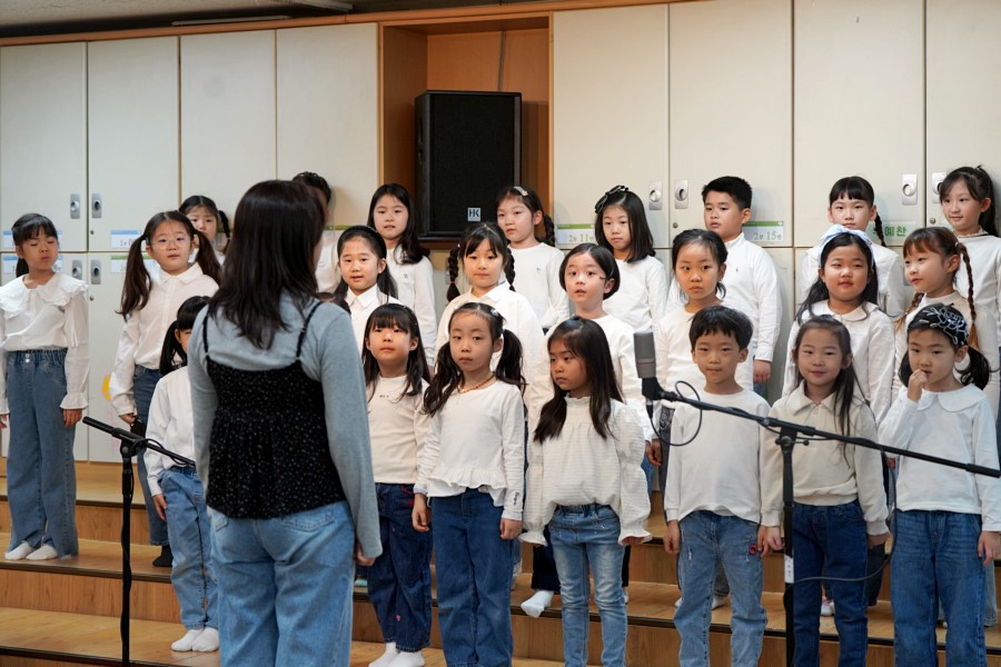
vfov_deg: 19.5
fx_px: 1946
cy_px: 334
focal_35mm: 70
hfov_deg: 28.8
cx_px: 500
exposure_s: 1/160
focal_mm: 70
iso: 1250
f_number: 4
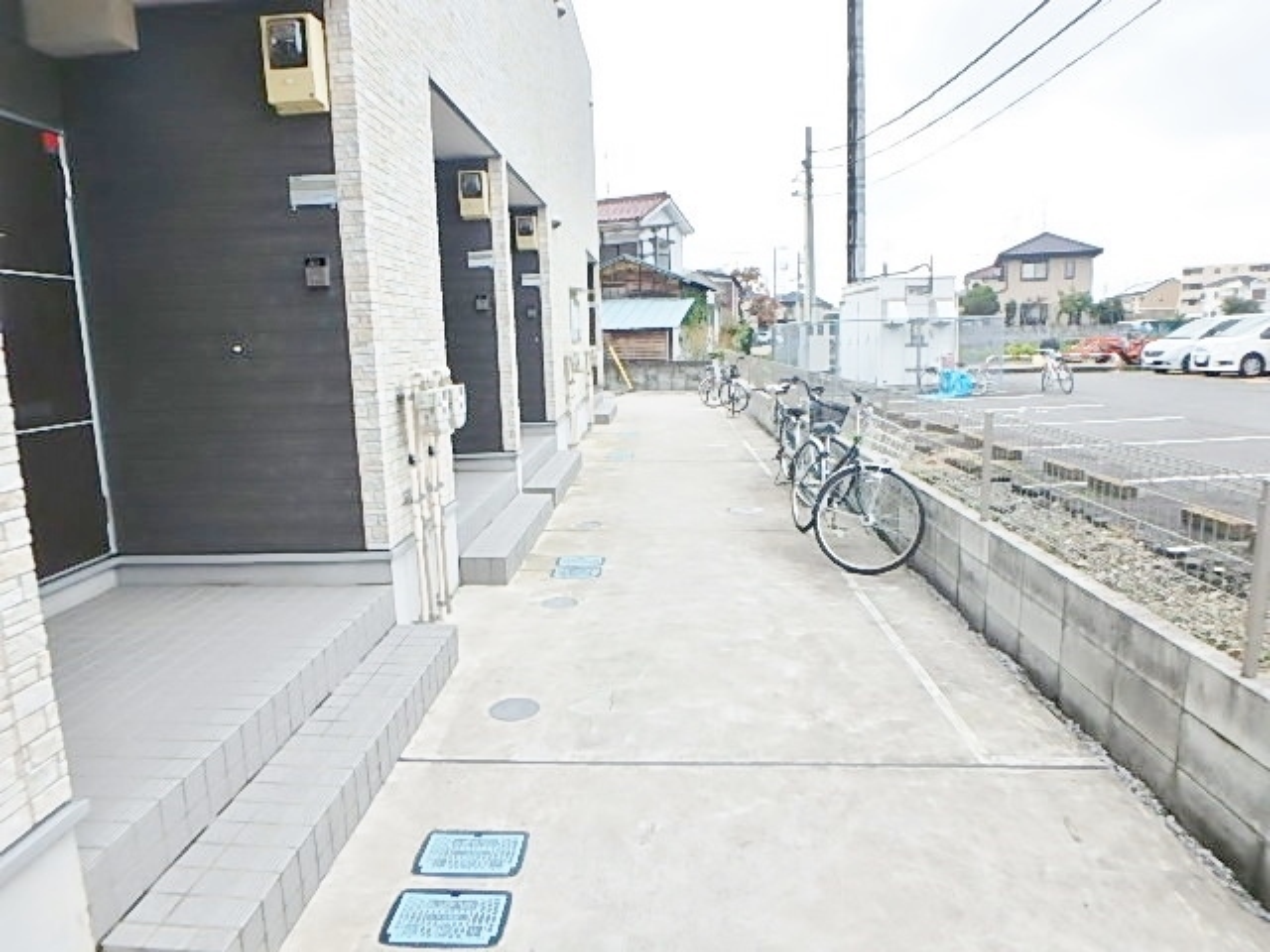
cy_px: 476
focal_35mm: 21
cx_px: 635
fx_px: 770
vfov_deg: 63.4
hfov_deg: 79.0
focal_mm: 3.7
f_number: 3.5
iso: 125
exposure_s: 1/250
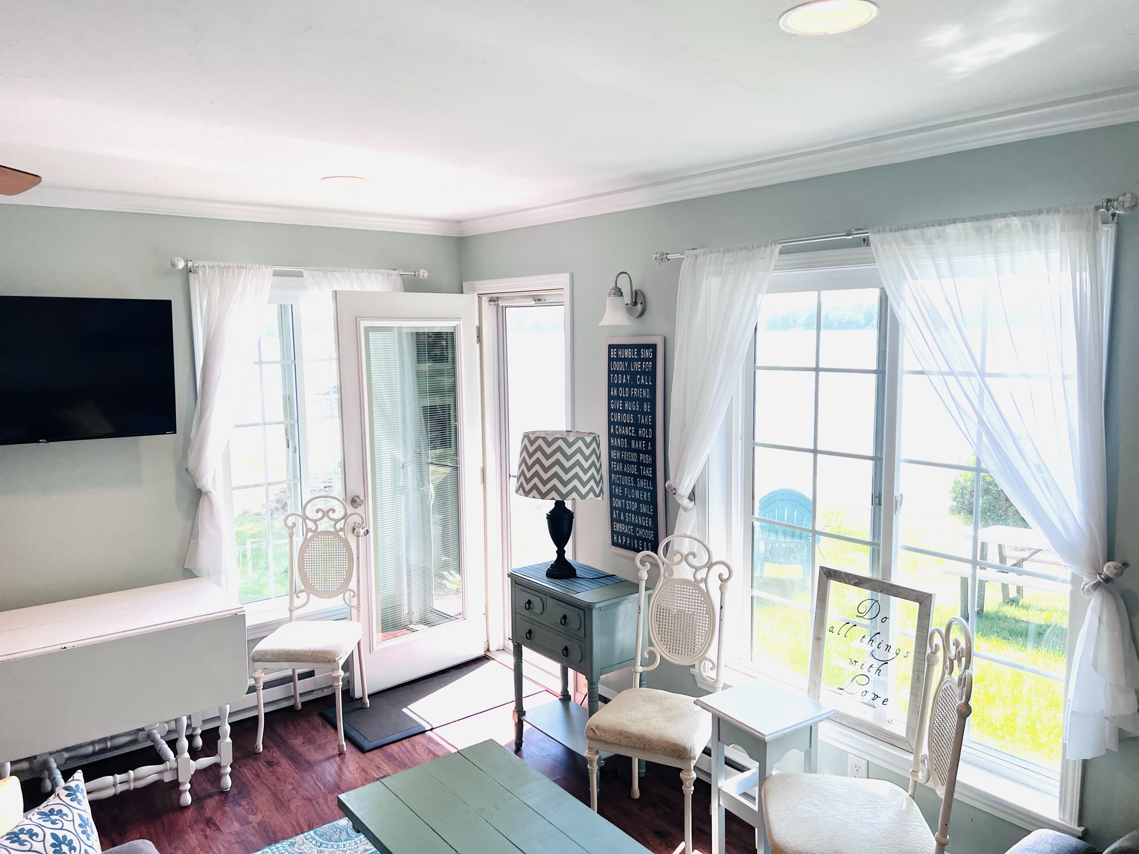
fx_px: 856
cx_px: 570
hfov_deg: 67.3
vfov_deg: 53.1
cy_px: 427
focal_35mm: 26
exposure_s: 1/495
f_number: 1.5
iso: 50
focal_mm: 5.7
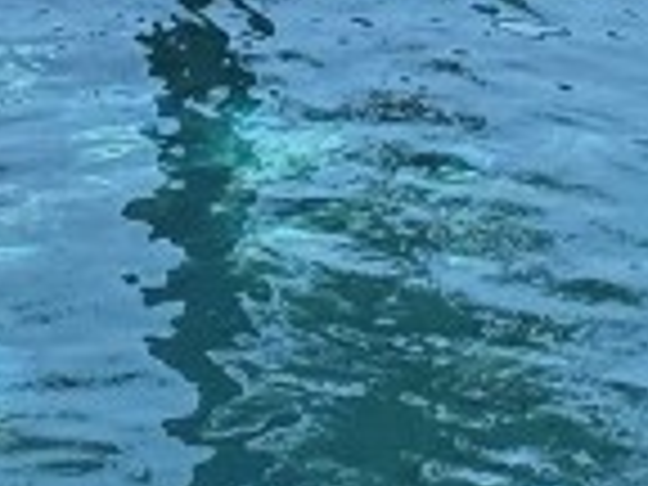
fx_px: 6383
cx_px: 468
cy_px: -783
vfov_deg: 4.3
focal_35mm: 341
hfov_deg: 5.8
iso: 80
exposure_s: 1/2273
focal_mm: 6.76
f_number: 1.78
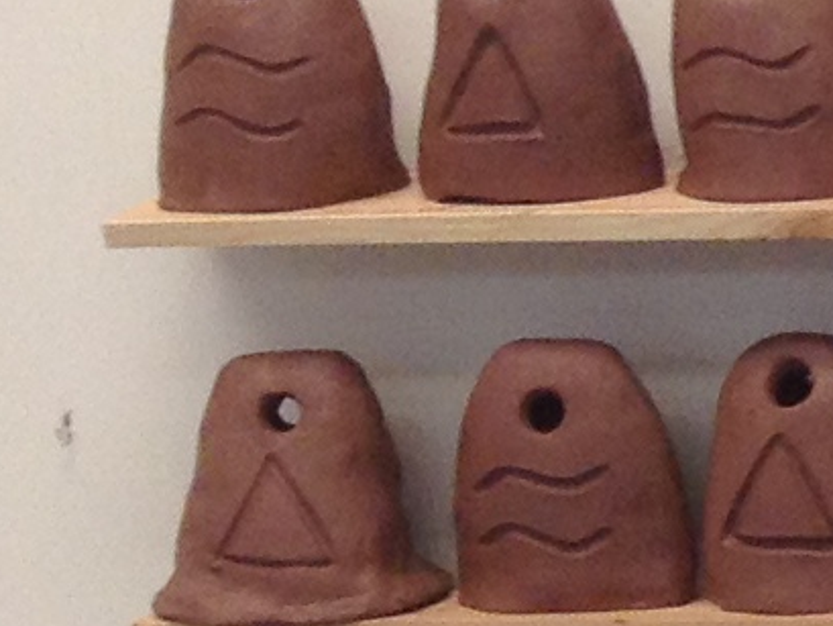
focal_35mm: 279
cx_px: 3016
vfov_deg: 5.3
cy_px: 534
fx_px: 6716
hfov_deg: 6.2
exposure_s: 1/60
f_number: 2.4
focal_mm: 4.28
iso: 50
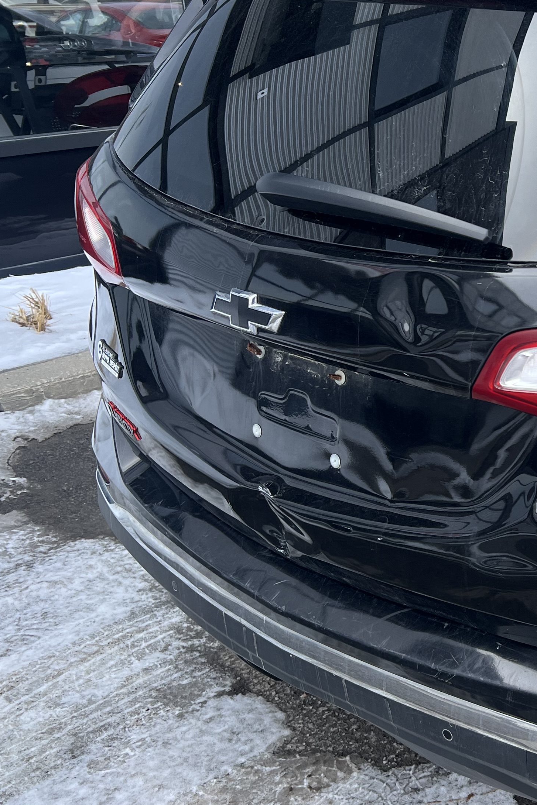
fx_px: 1119
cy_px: 379
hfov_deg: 23.8
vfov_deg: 39.6
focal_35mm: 50
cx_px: 696
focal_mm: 5.7
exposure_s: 1/982
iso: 50
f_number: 1.5
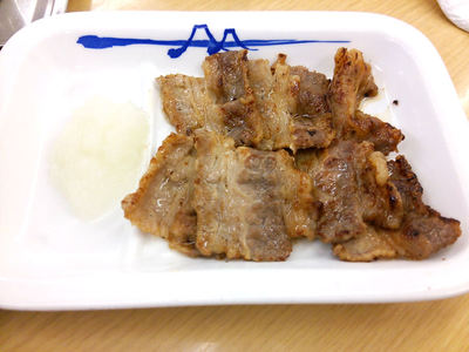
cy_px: 176
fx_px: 406
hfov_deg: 60.0
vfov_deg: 46.8
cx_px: 234
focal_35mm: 30
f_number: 1.94
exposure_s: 1/120
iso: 50
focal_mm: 4.06
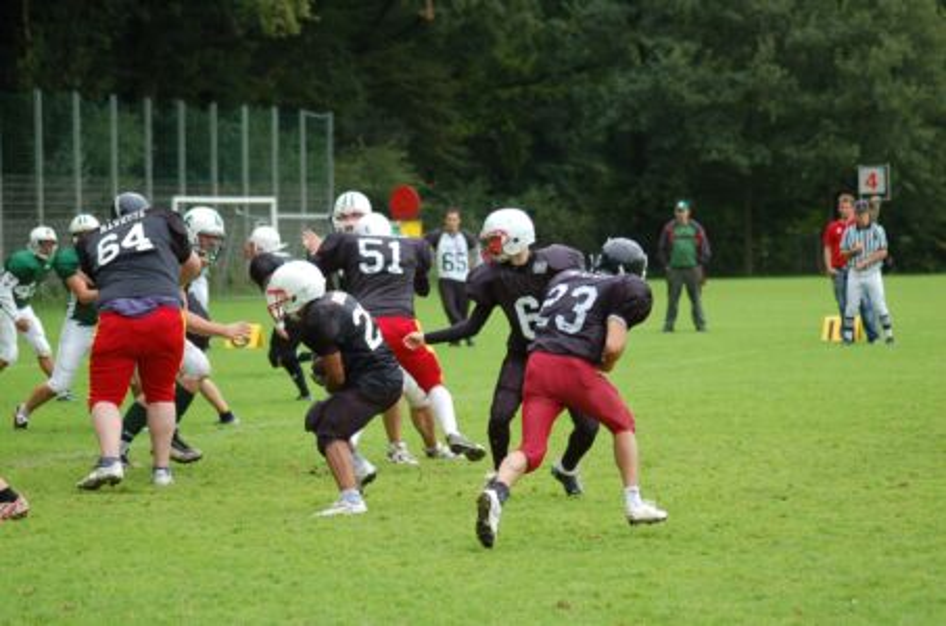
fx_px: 4327
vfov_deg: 8.3
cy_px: 313
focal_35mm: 165
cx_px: 473
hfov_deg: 12.5
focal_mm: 110
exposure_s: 1/800
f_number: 4.2
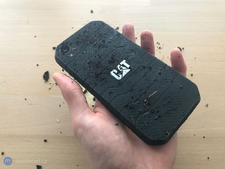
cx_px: 112
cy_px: 84
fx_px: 182
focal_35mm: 28
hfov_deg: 63.4
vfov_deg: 49.8
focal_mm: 3.99
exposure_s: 1/17
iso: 64
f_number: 1.8
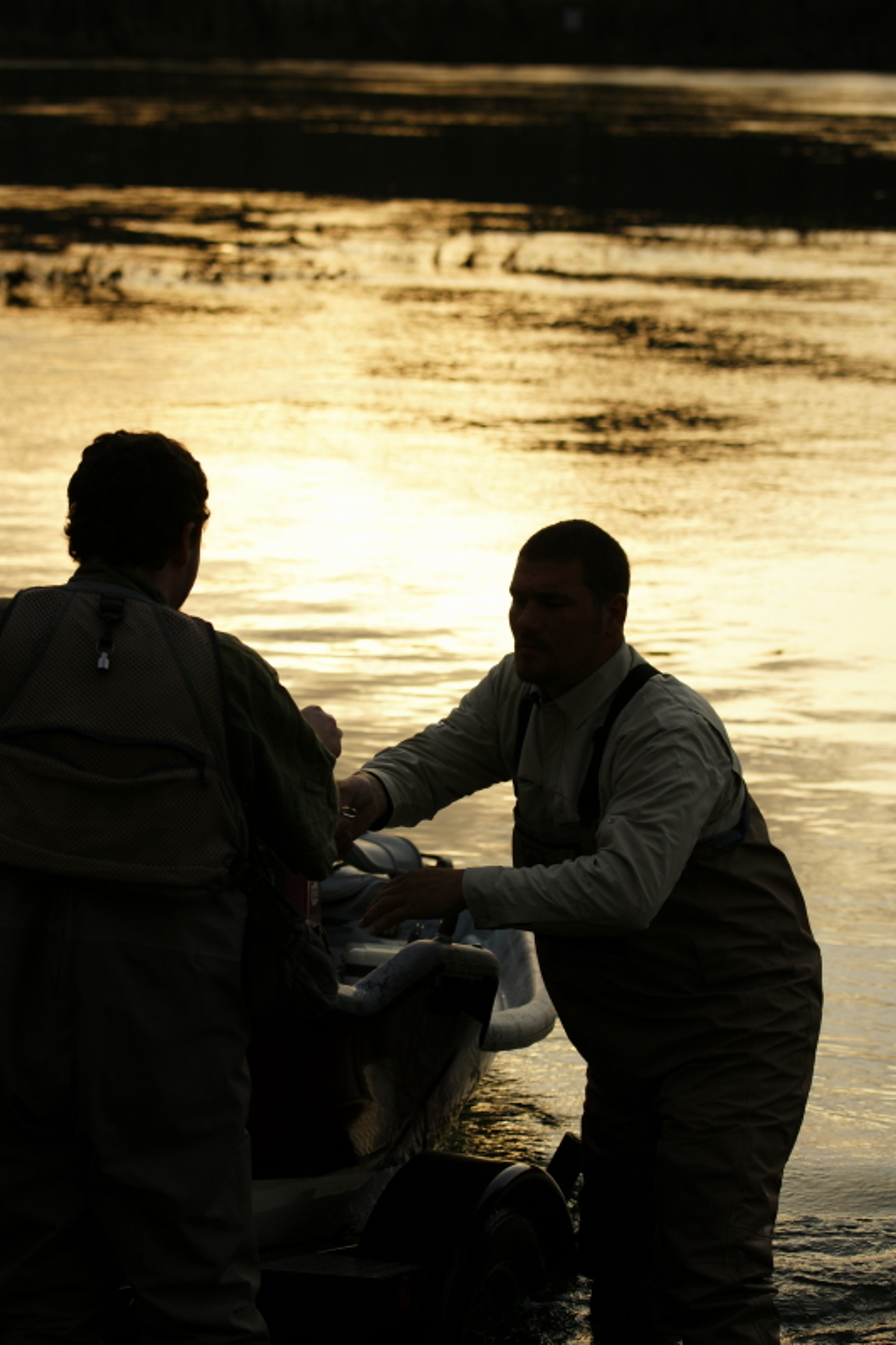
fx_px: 3921
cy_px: 672
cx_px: 448
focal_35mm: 105
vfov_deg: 19.5
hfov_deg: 13.0
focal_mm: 70
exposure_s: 1/1600
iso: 250
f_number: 4
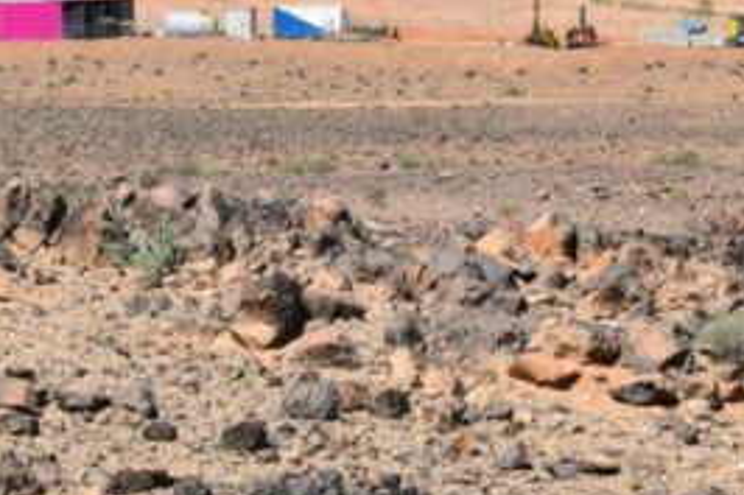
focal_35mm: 185
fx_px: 3821
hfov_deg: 11.1
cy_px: -55
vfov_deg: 7.4
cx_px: 218
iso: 200
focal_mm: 32
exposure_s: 1/500
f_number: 11
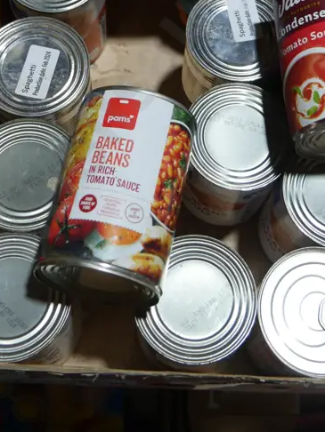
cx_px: 190
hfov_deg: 24.8
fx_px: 738
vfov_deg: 30.7
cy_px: 15
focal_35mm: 59
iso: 200
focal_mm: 14
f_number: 3.5
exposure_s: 1/125
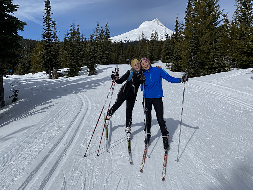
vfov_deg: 53.1
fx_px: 190
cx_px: 126
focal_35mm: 26
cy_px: 95
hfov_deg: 67.3
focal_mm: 4.25
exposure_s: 1/7692
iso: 32
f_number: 1.8
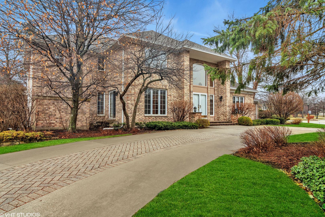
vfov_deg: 59.5
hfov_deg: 81.2
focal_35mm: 21
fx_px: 190
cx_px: 162
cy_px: 108
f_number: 8
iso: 200
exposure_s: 1/200
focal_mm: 14
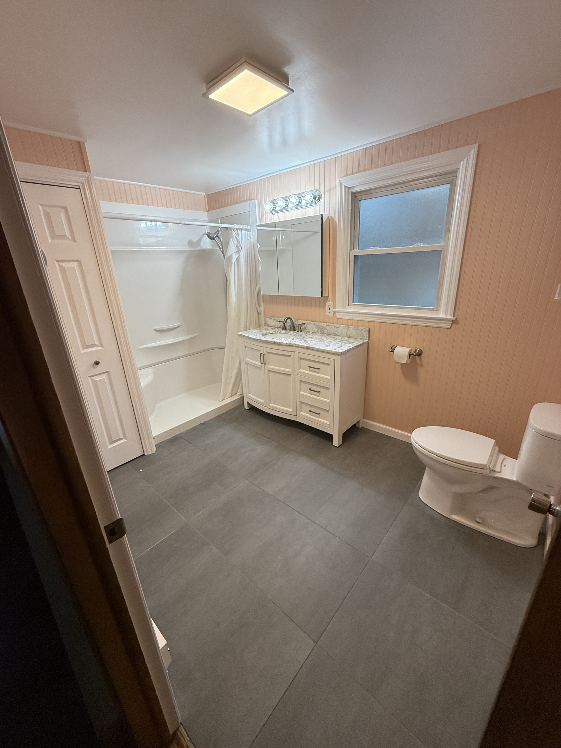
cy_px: 374
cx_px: 280
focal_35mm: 14
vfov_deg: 102.1
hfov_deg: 85.7
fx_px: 303
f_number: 2.2
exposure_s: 1/120
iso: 200
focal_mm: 2.22
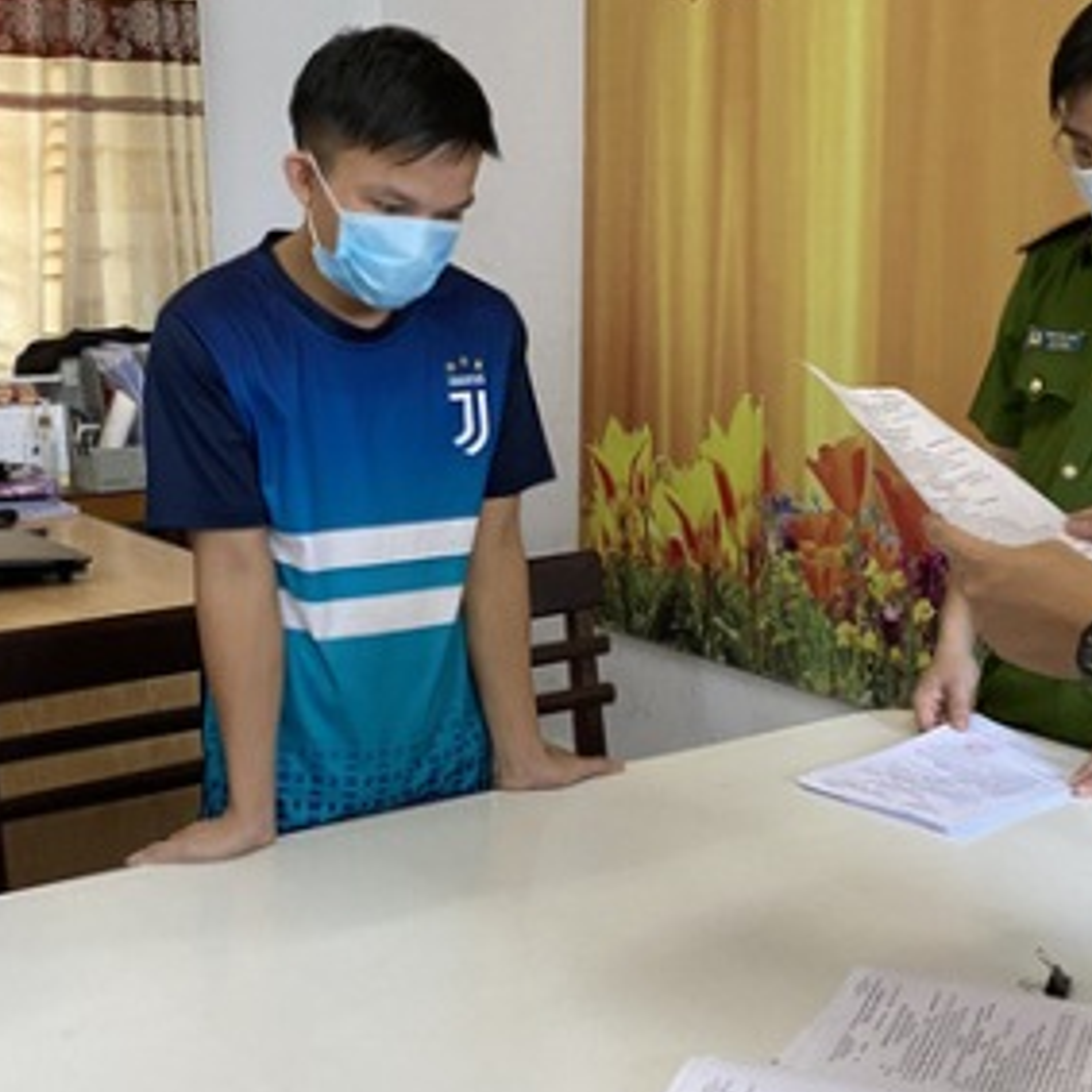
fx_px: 1856
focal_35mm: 52
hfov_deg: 32.8
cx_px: 536
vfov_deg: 32.7
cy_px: 475
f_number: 1.8
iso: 200
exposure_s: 1/60
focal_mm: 4.25
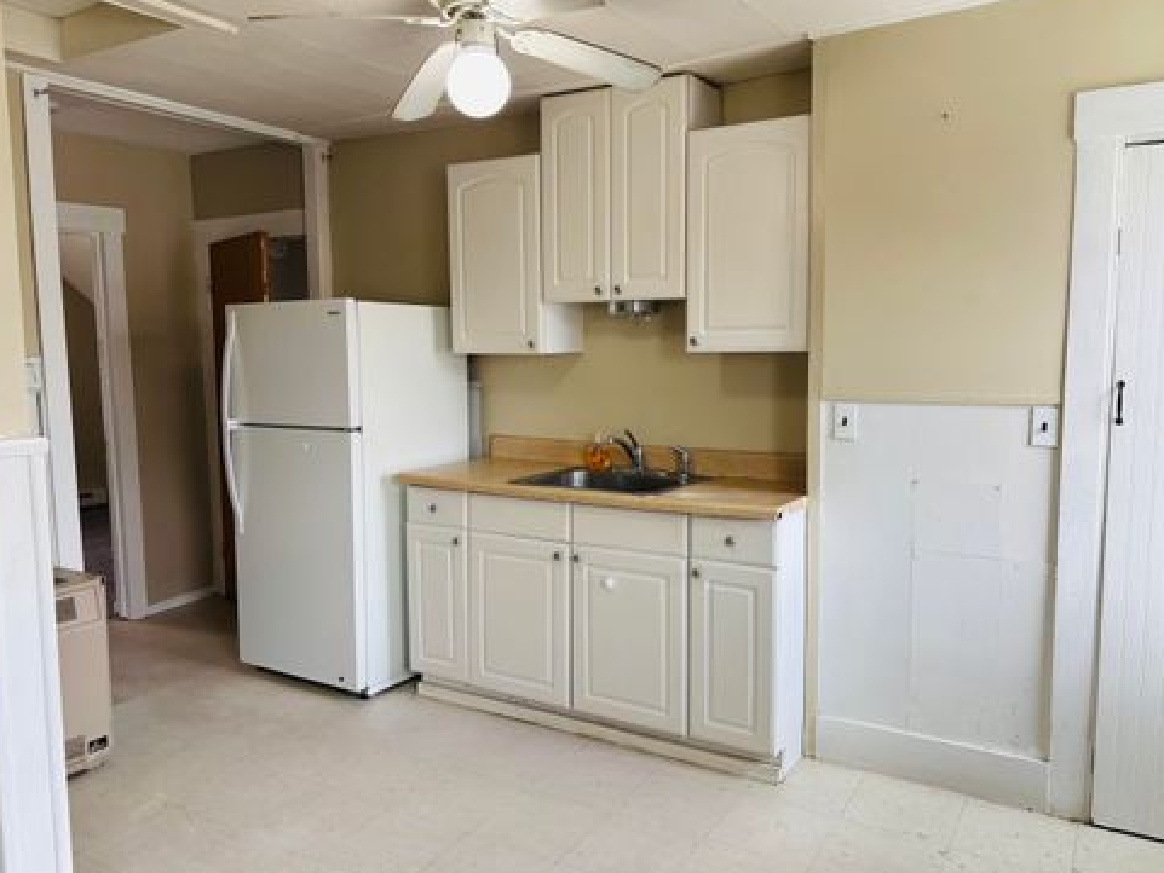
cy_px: 434
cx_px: 578
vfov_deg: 51.4
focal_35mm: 27
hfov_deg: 65.3
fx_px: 908
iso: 80
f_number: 1.6
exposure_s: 1/120
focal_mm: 5.96
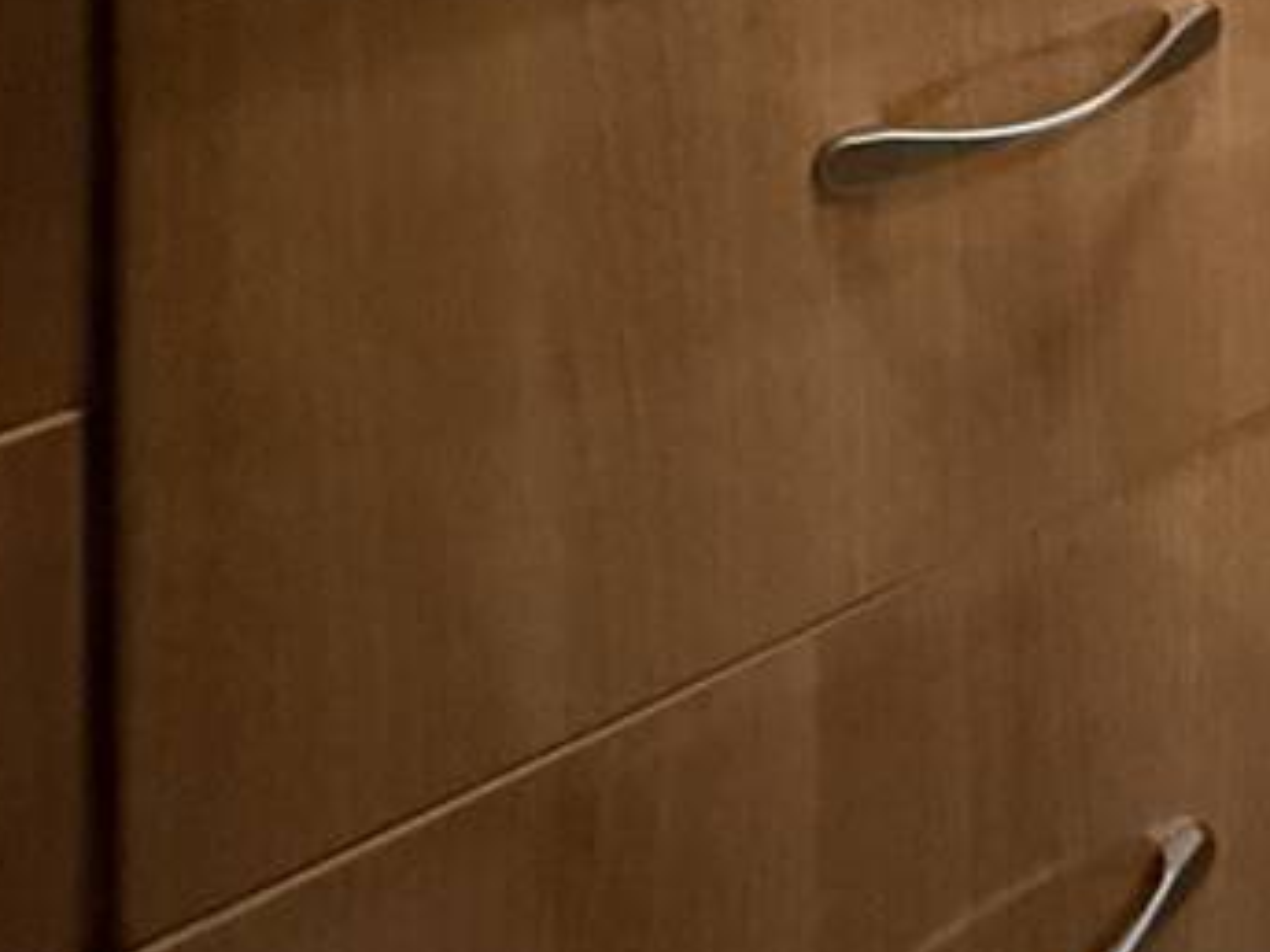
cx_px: 1650
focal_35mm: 61
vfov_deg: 16.7
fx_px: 2238
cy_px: -1050
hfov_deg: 26.8
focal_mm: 2.22
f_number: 2.2
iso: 1000
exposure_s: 1/50
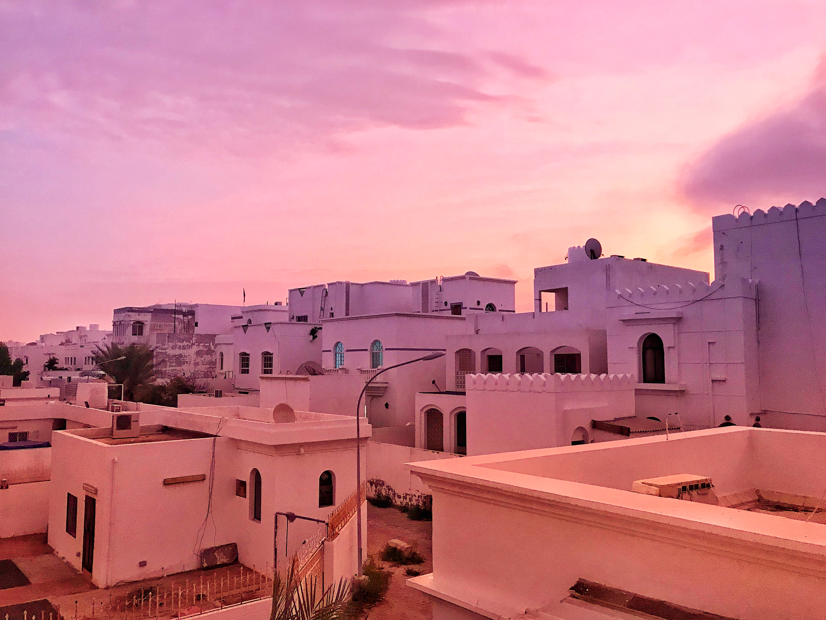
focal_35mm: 28
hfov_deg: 63.4
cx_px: 413
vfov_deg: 49.7
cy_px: 310
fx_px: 668
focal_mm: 3.99
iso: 40
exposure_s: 1/33
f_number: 1.8
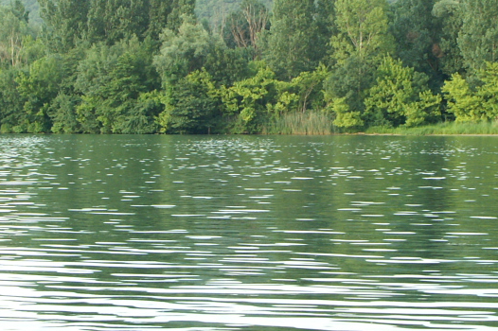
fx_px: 1659
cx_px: 276
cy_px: 104
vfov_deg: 11.4
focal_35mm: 120
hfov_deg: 17.1
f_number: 8
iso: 400
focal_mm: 28
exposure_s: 1/60
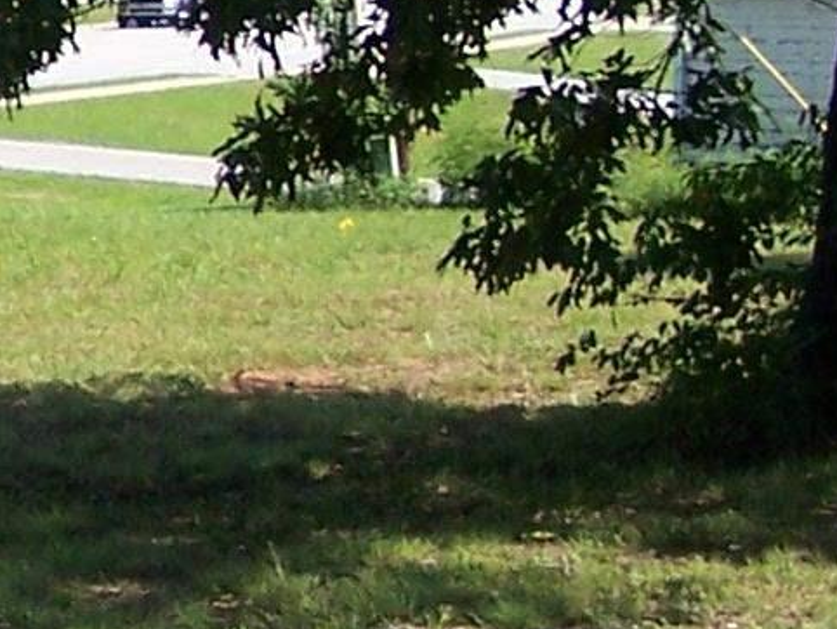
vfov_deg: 7.3
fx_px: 4911
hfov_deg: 9.3
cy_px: 181
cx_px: -627
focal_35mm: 203
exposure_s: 1/640
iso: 80
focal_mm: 6.3
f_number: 2.8
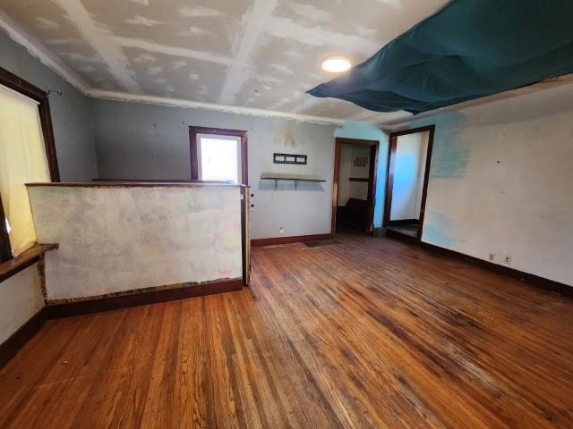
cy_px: 214
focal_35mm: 13
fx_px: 215
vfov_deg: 89.9
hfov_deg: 106.2
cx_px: 286
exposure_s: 1/60
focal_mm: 2.2
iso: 320
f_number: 2.2
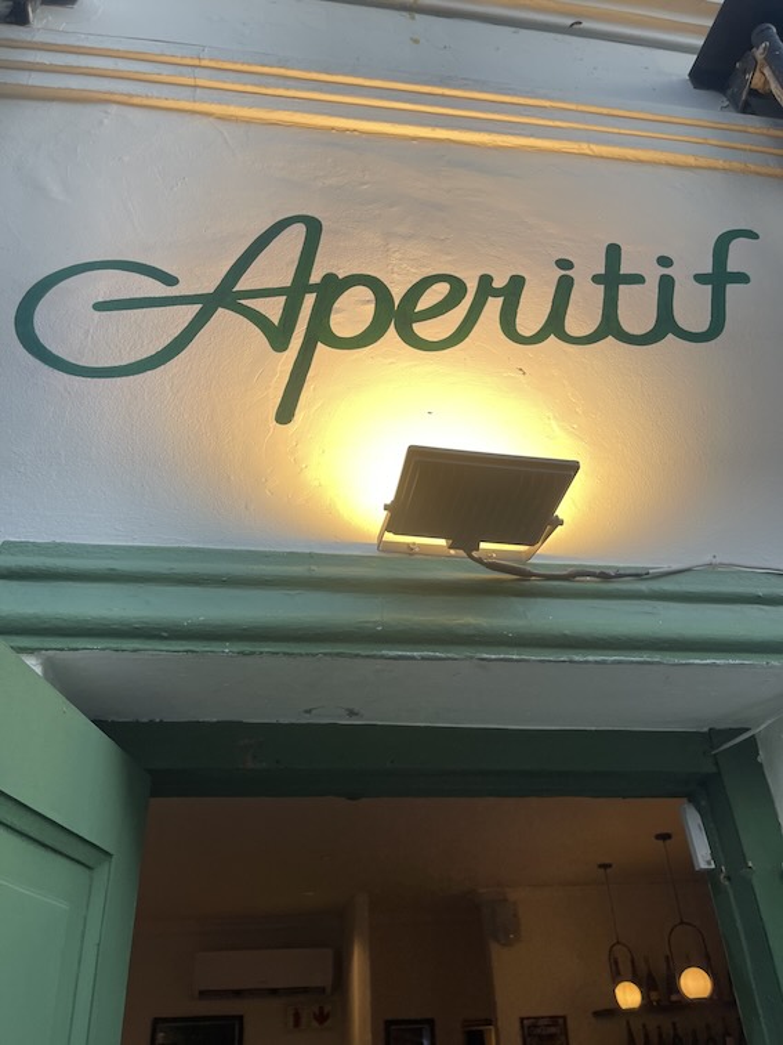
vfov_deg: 69.4
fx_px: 754
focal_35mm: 25
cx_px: 392
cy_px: 522
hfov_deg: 54.9
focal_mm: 5.1
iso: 32
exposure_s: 1/166
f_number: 1.6
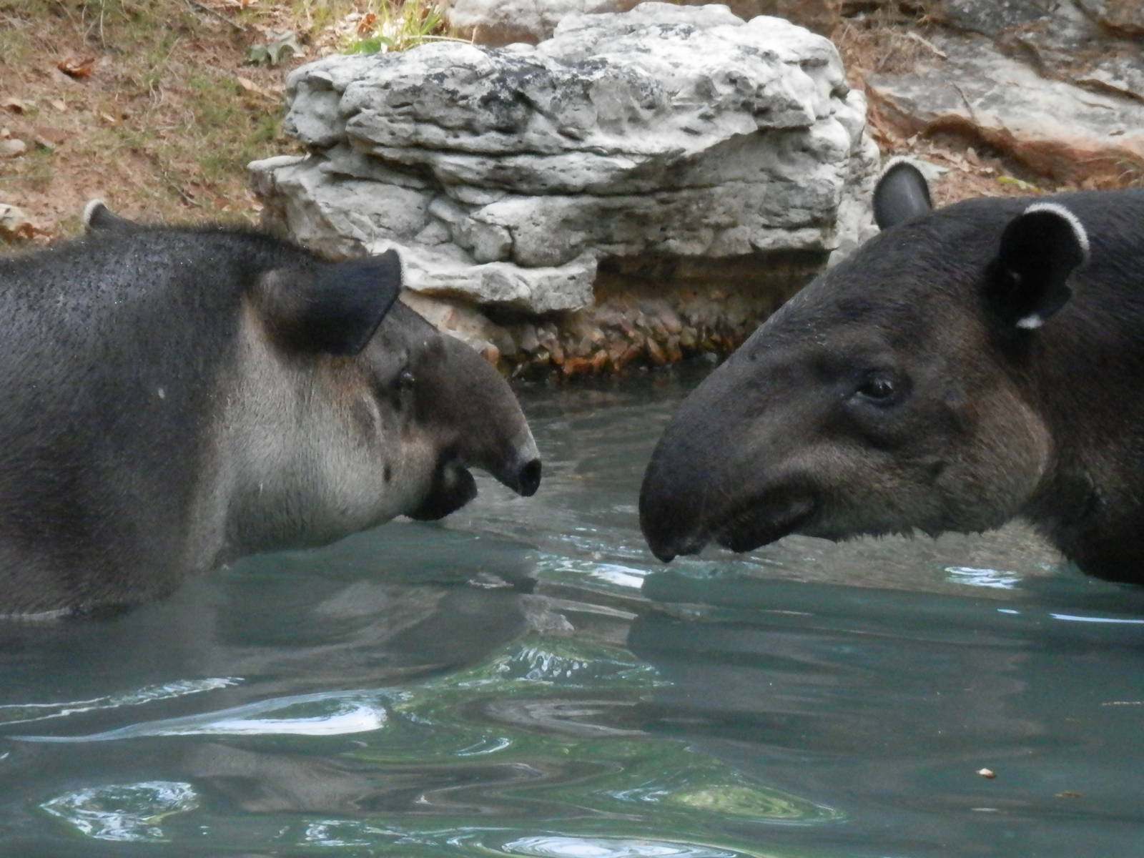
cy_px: 429
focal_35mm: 204
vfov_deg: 7.3
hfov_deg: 9.7
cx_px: 572
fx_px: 6742
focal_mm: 36.5
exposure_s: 1/500
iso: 800
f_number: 5.9
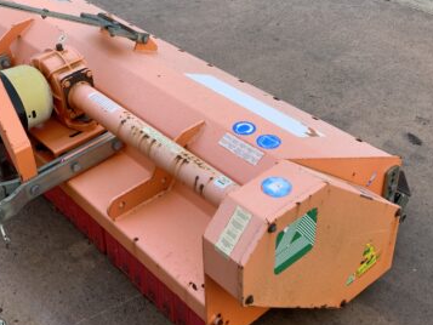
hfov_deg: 36.5
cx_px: 147
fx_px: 651
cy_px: 108
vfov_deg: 27.9
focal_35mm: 52
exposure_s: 1/137
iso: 16
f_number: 1.8
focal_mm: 3
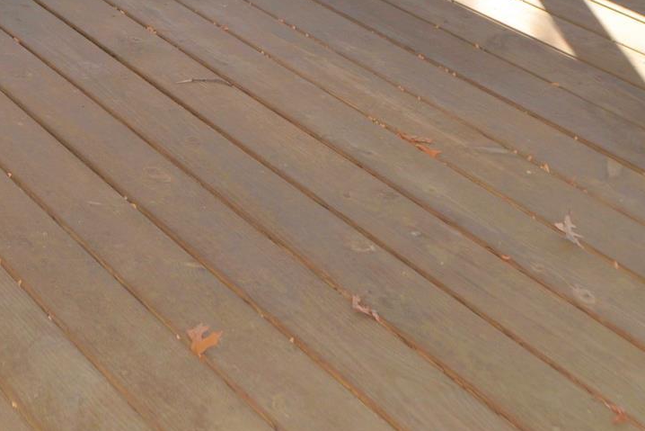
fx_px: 1380
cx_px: 156
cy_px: -125
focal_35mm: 77
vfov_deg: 16.7
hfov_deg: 26.0
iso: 100
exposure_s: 1/200
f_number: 5
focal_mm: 18
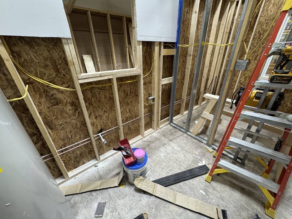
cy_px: 110
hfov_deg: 102.1
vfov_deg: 85.7
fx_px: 118
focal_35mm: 14
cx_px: 146
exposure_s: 1/60
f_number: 2.2
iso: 250
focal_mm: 2.22
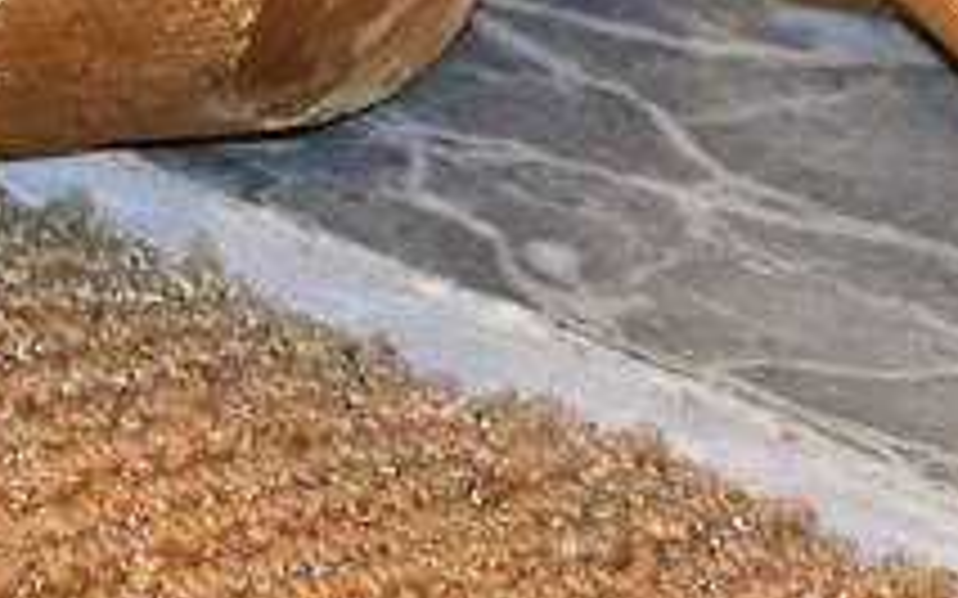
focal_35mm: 410
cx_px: 1277
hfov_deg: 5.1
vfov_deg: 3.2
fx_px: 10702
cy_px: -652
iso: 1800
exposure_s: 1/60
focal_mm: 44
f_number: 4.8
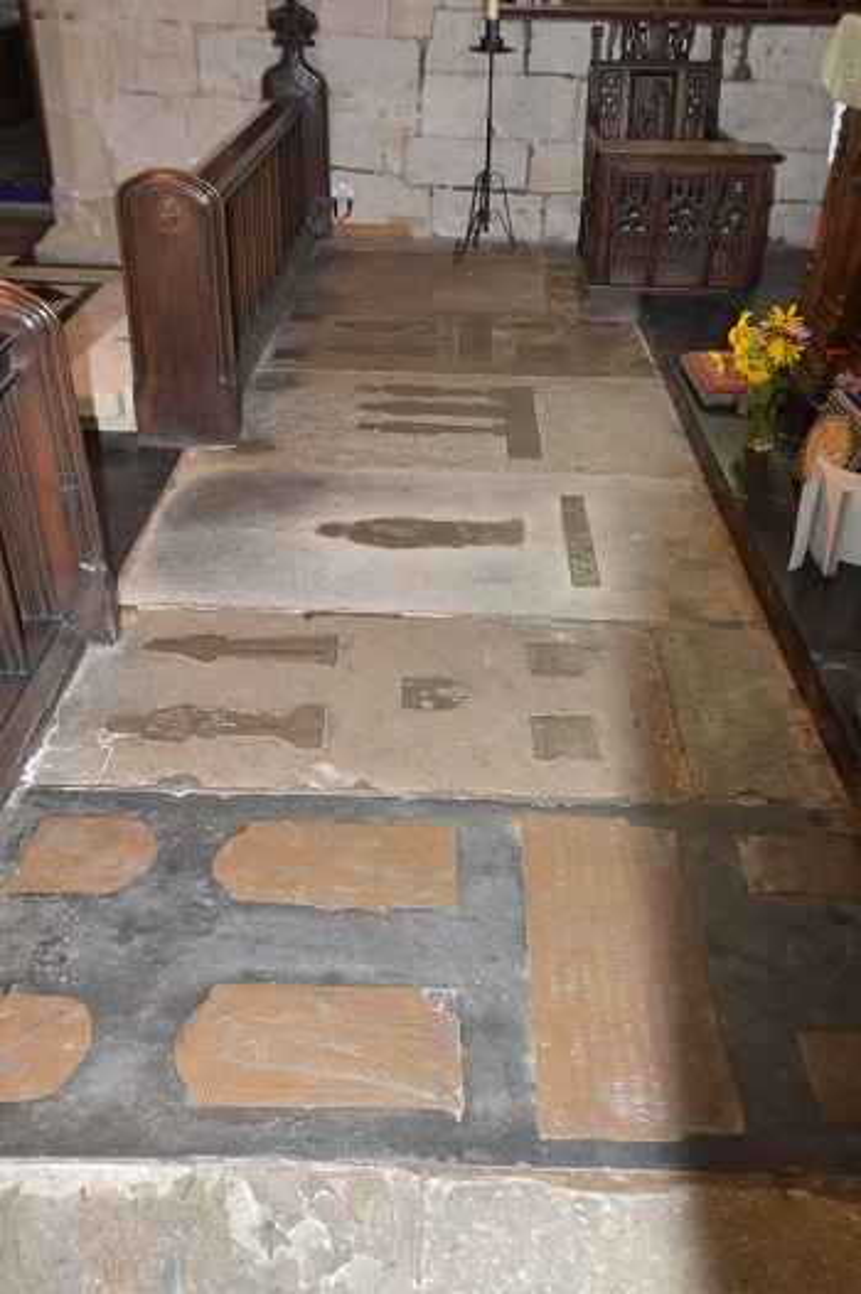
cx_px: 430
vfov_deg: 57.3
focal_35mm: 33
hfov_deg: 39.9
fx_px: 1185
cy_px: 647
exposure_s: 1/60
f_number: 3.5
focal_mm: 22
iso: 1600
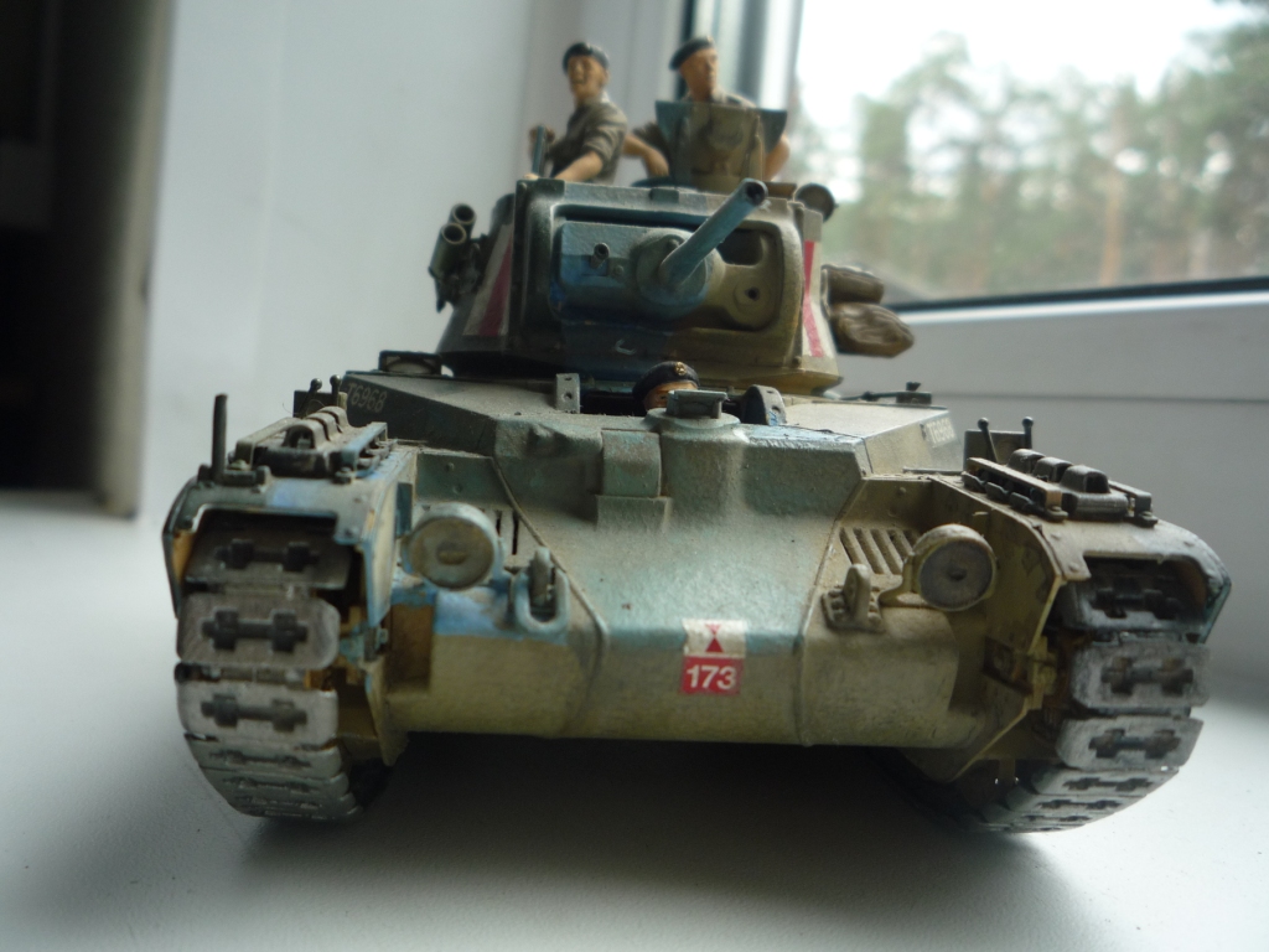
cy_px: 476
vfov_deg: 46.8
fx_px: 1100
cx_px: 634
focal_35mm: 30
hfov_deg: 60.0
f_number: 3.3
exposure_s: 1/80
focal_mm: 5.2
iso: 100
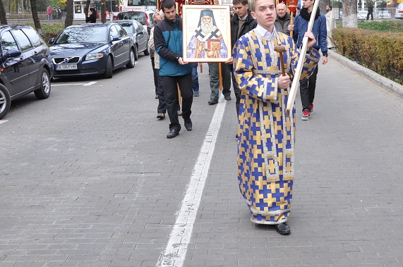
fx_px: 581
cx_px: 248
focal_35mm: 52
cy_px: 92
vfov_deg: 25.8
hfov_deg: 38.0
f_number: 10
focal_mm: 22
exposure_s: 1/400
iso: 500
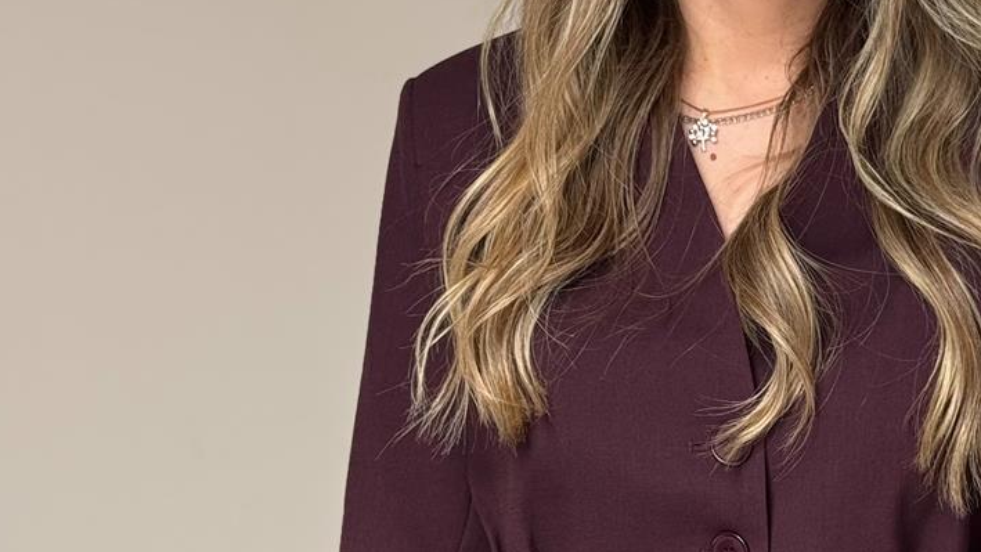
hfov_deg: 18.0
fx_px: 3070
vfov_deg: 10.3
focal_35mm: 118
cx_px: 794
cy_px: 426
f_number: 1.78
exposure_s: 1/225
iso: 64
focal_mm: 6.76
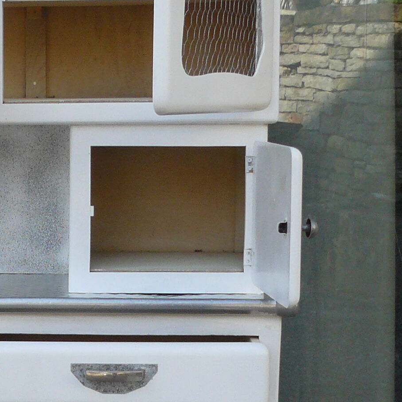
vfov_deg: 16.0
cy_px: 326
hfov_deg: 15.5
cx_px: -79
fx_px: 1419
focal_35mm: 108
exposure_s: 1/160
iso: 100
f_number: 4
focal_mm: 6
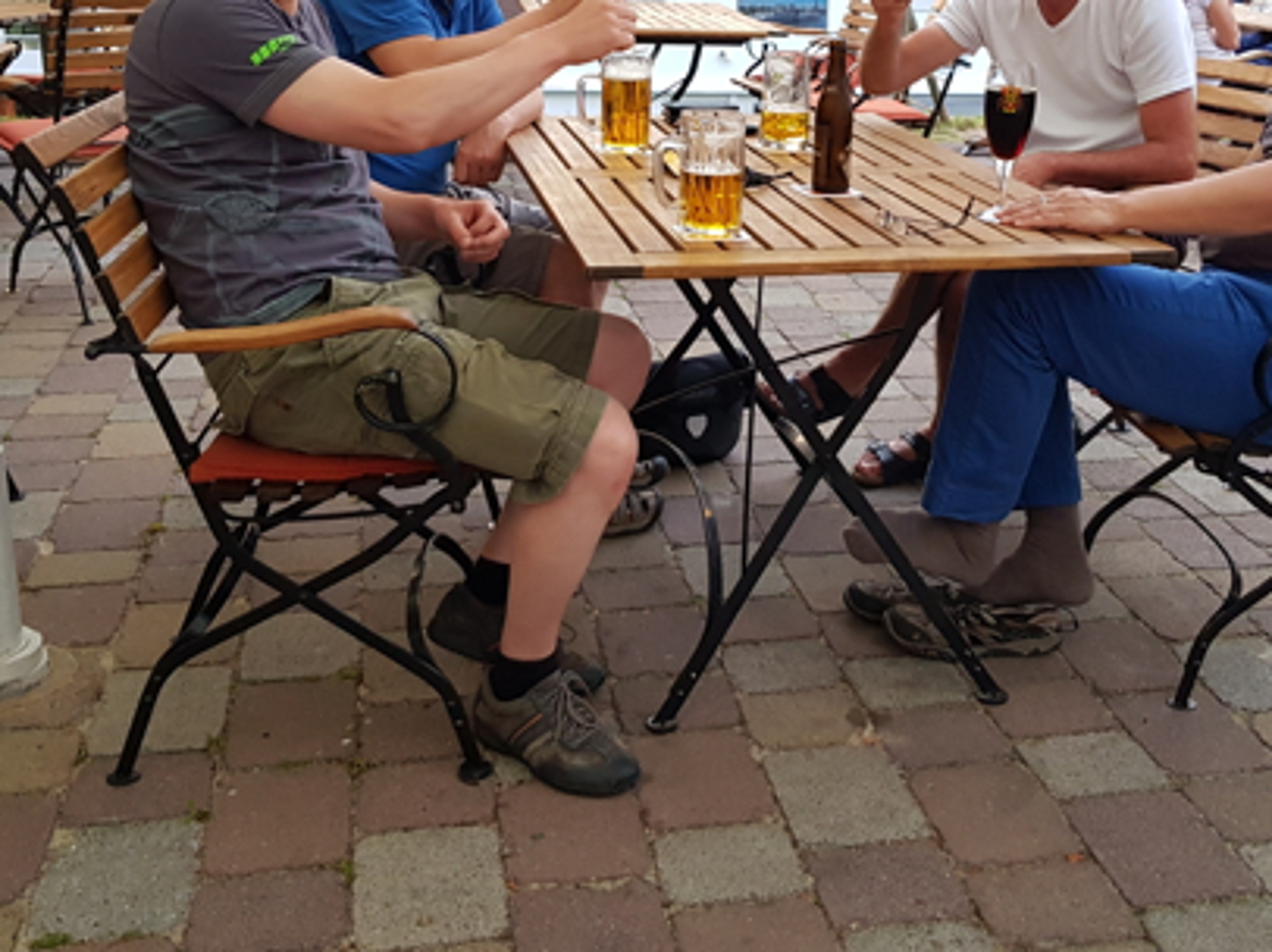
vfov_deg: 34.6
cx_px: 783
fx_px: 1506
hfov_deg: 45.5
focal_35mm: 41
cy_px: 276
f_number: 1.7
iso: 160
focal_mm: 4.2
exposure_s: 1/33
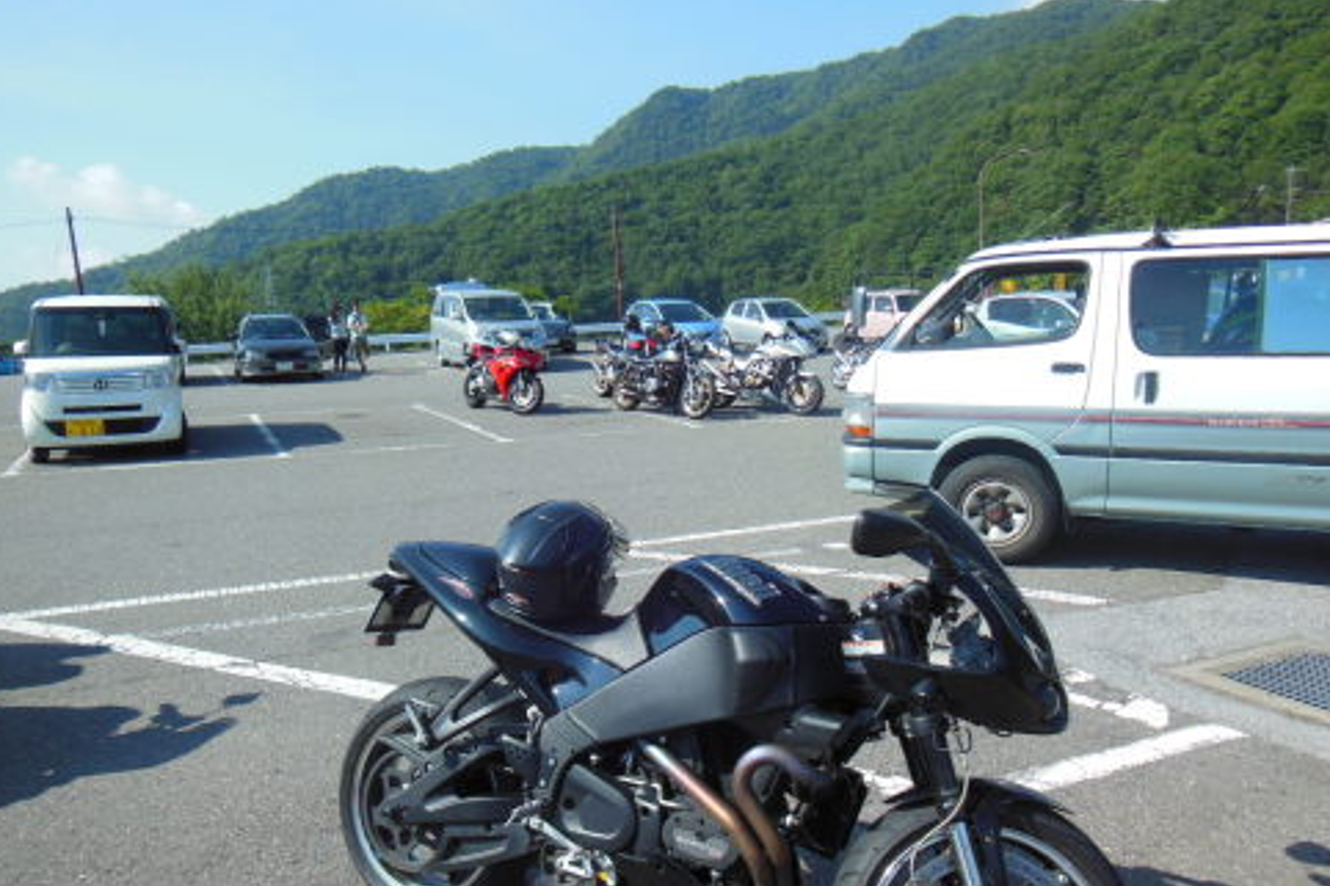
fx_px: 997
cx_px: 651
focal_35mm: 27
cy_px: 482
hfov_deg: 67.4
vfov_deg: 47.8
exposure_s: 1/800
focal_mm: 4.5
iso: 125
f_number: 3.5
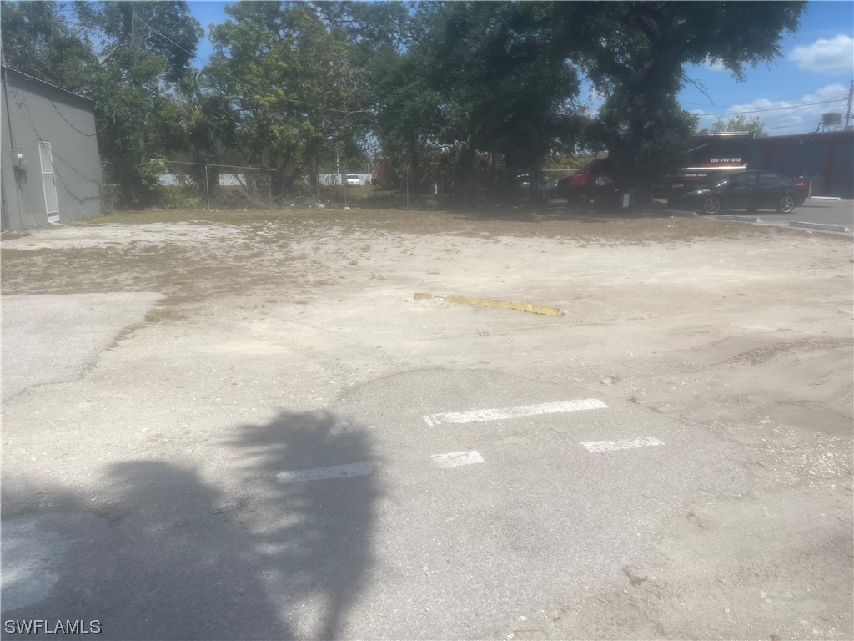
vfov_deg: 53.1
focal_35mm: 26
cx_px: 427
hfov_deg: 67.3
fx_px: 641
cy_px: 320
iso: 32
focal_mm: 5.1
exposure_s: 1/6250
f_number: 1.6
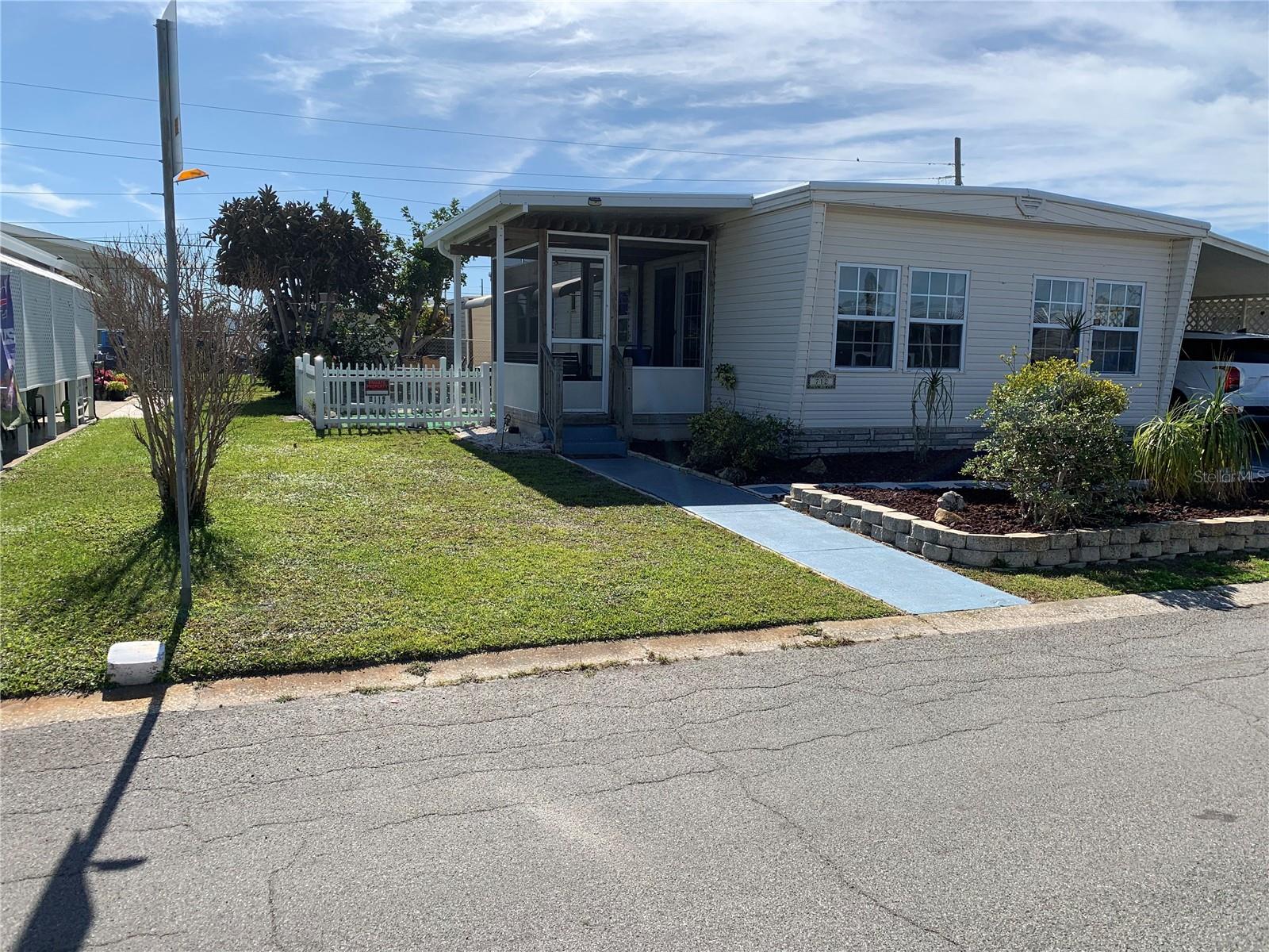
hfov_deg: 67.3
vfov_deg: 53.1
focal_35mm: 26
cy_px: 476
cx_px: 634
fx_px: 953
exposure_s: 1/3185
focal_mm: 4.25
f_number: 1.8
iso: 25
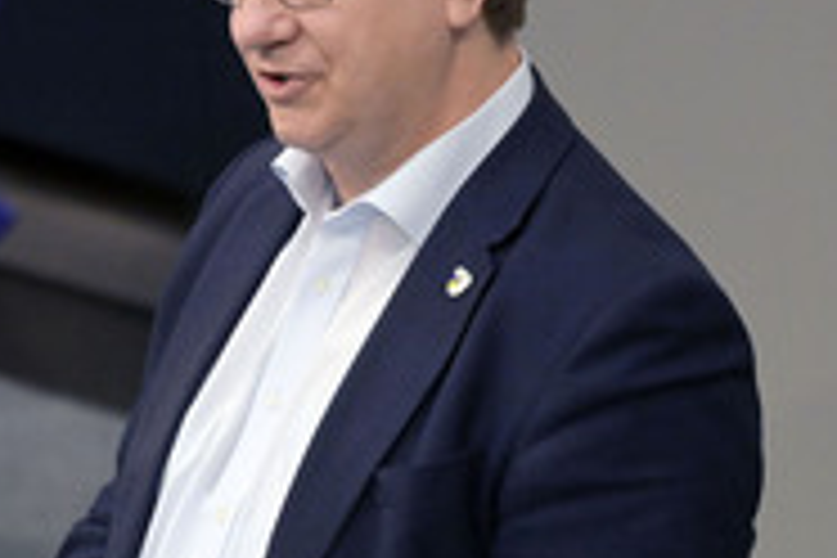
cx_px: 259
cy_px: 324
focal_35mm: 825
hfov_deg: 2.5
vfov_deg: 1.7
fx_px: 19180
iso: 8000
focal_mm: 340
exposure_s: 1/640
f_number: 5.6
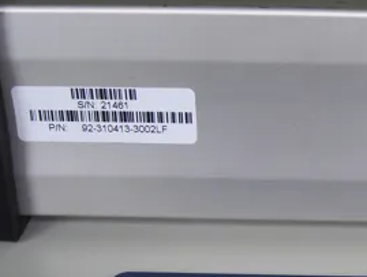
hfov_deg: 22.9
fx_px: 882
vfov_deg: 17.8
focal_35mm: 83
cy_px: 181
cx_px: 329
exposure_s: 1/60
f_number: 2.7
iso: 80
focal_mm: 6
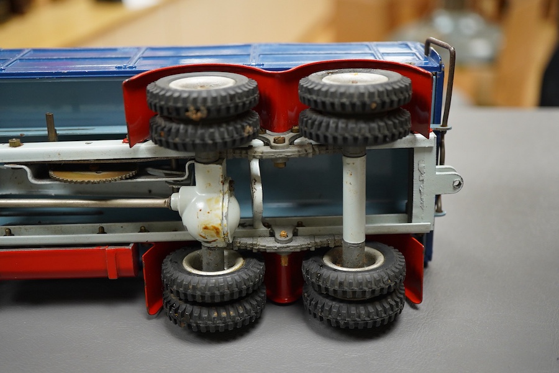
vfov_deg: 29.9
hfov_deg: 43.6
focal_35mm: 45
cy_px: 186
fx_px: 699
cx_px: 280
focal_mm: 30
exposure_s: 1/125
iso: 1250
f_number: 4
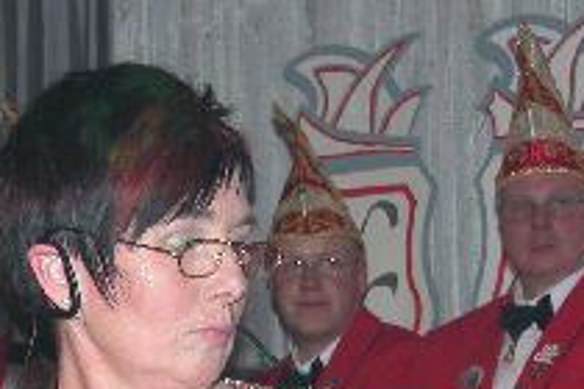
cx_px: 175
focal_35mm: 230
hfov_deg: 8.9
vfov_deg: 5.9
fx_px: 3731
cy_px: 517
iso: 100
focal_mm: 21
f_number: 3.5
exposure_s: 1/125
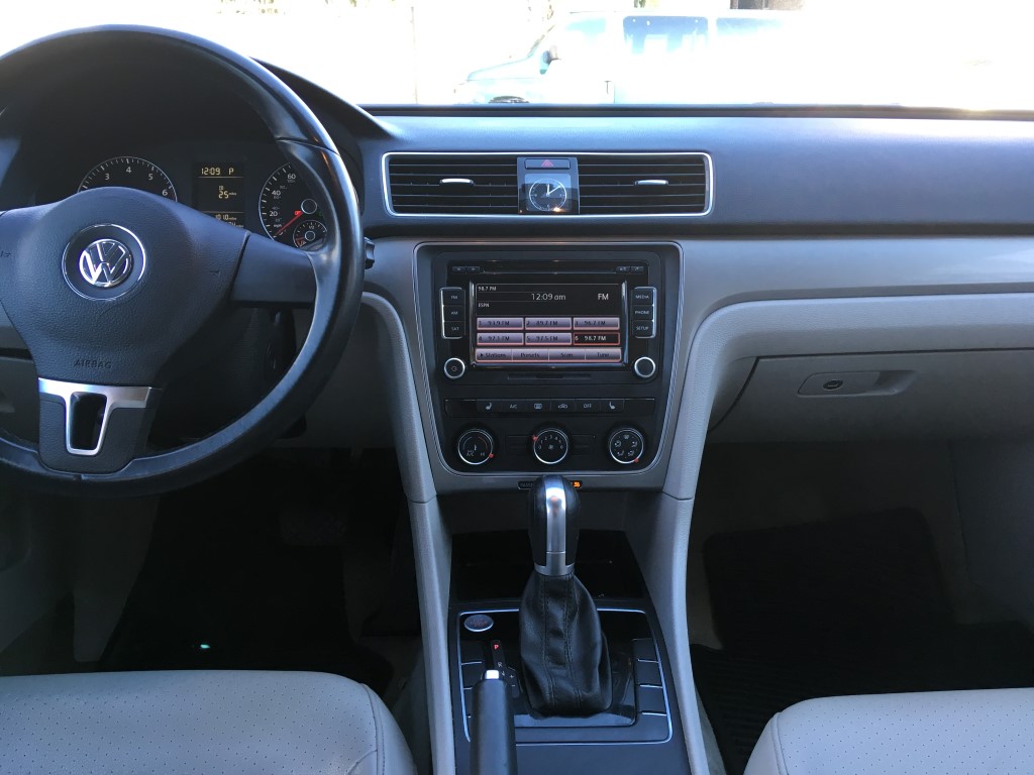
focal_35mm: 29
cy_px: 388
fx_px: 866
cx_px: 517
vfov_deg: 48.2
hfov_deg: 61.7
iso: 32
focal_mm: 4.15
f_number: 2.2
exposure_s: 1/40
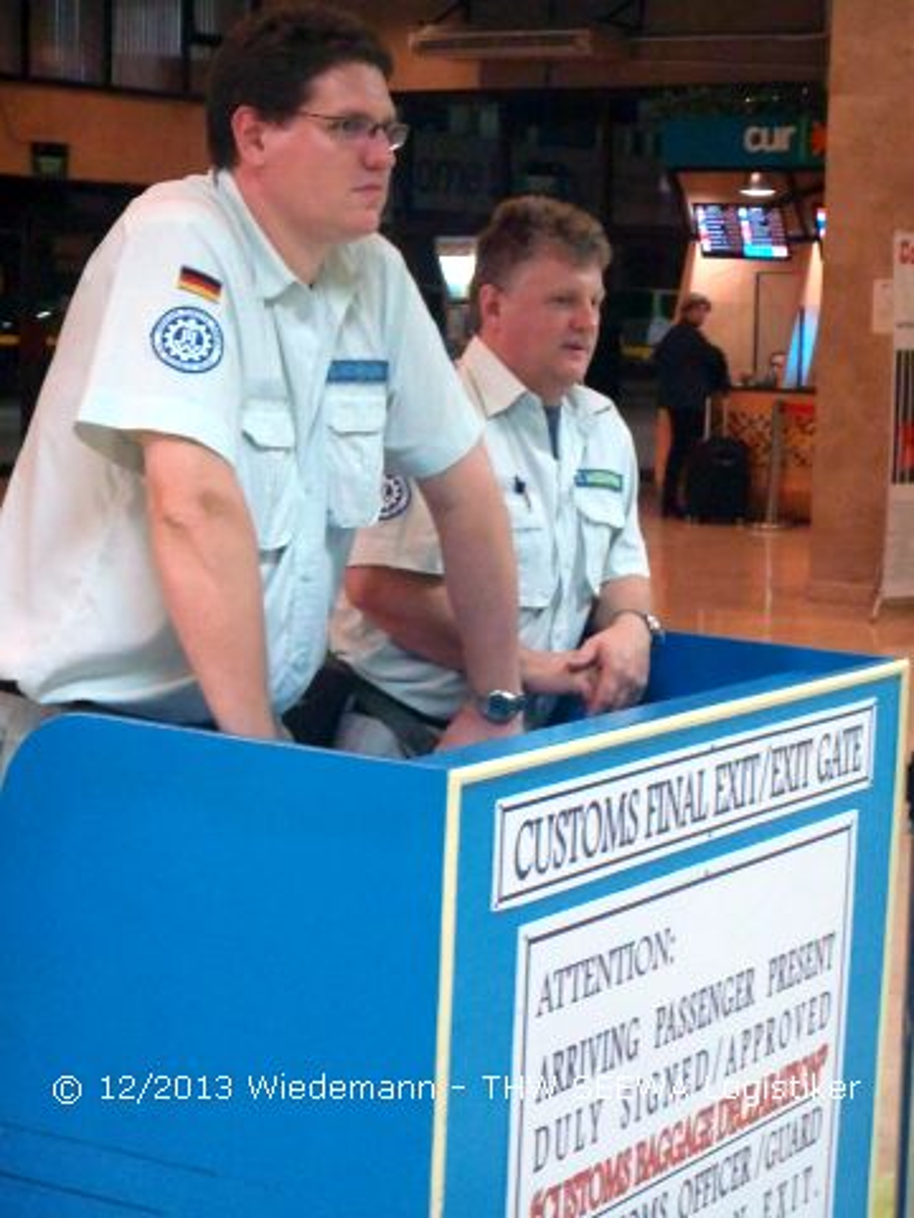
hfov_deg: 20.2
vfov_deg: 26.7
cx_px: 457
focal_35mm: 73
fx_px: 2570
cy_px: 609
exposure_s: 1/20
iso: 800
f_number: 4
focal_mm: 13.18
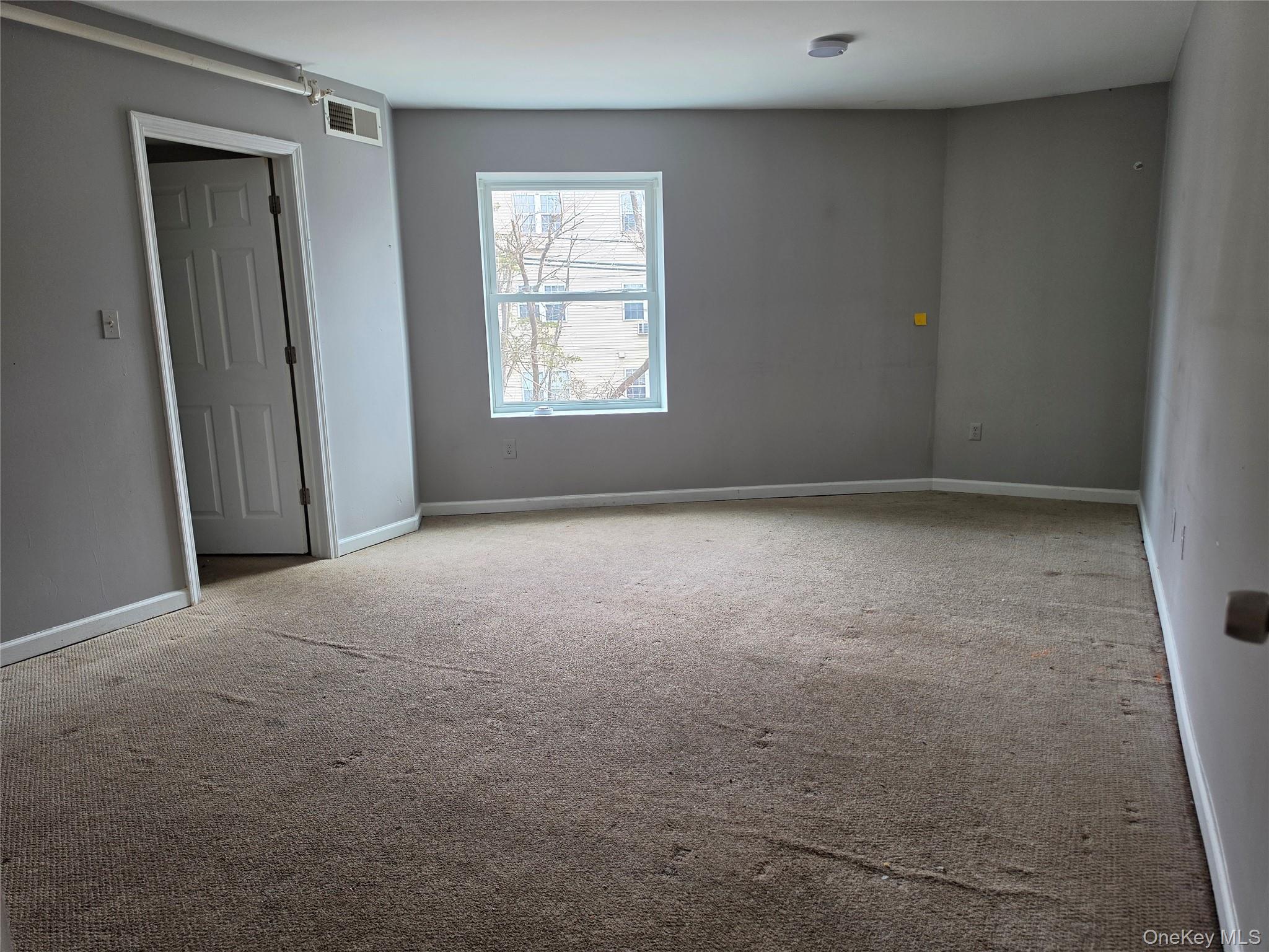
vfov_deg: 58.9
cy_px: 476
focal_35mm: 23
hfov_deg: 73.9
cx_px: 634
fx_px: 843
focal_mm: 6.5
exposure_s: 1/180
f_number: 1.4
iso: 100
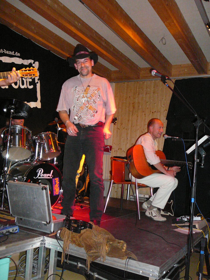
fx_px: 283
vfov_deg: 52.6
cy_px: 140
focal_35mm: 35
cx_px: 105
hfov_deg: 40.7
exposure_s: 1/30
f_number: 2.8
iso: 400
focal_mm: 5.2
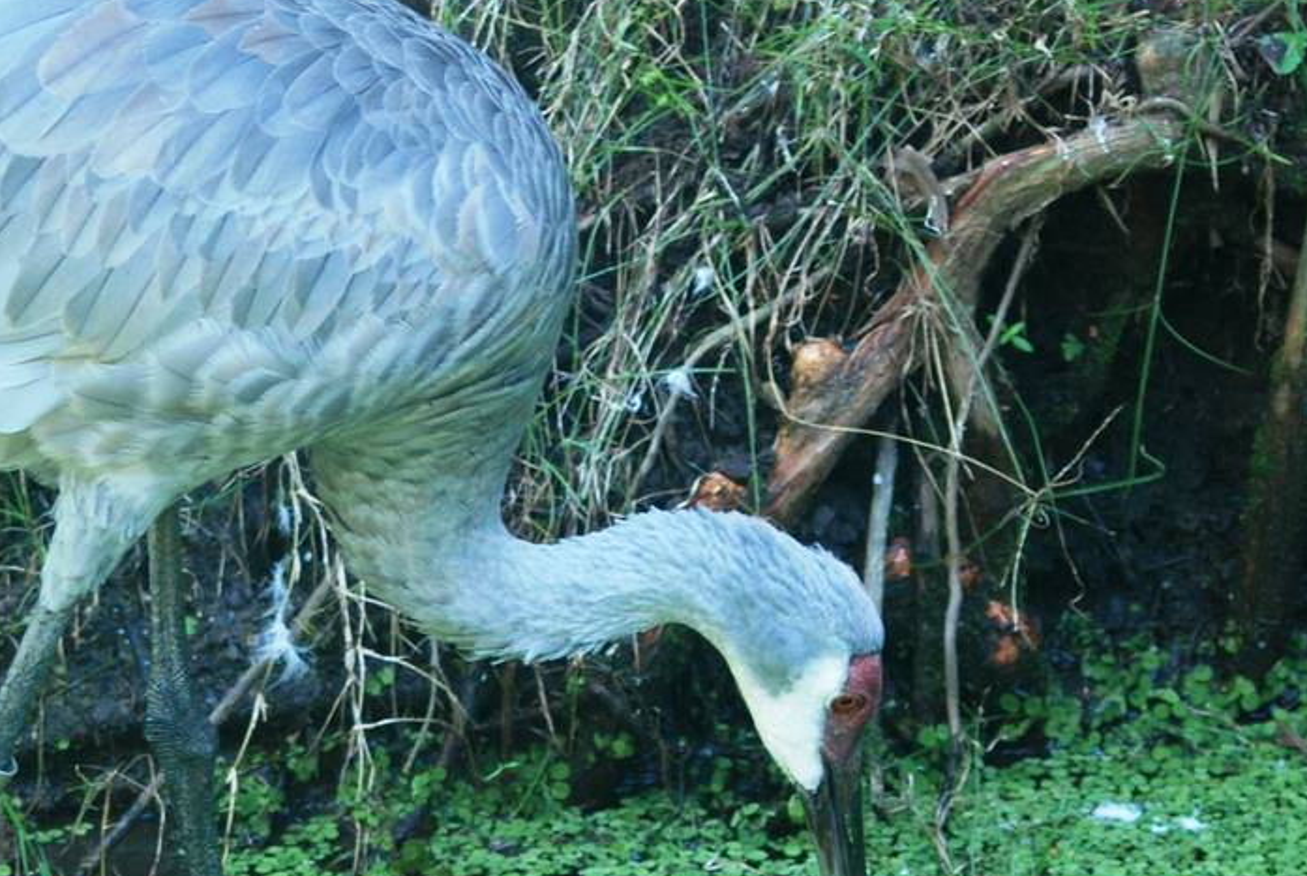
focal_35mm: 296
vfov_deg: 4.7
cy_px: 378
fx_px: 10762
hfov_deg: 6.9
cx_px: 204
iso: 400
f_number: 4
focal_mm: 86
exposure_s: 1/60
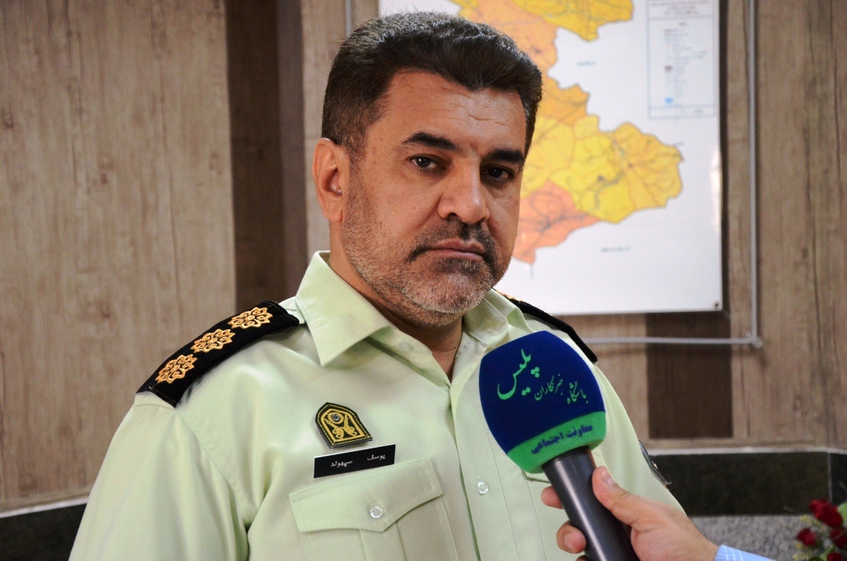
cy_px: 280
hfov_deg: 29.9
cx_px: 424
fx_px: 1585
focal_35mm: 68
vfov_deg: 20.1
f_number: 5
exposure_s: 1/80
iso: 3200
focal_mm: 45
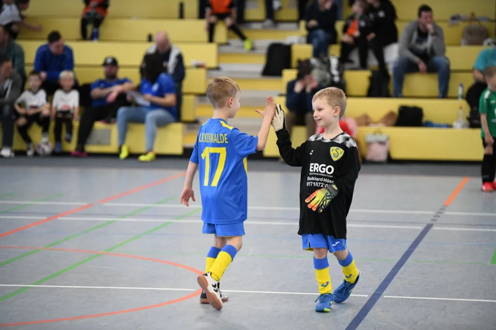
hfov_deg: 15.2
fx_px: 1859
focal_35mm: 135
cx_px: 248
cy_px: 165
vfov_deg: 10.2
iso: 8000
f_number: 2.8
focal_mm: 135
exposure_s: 1/1250
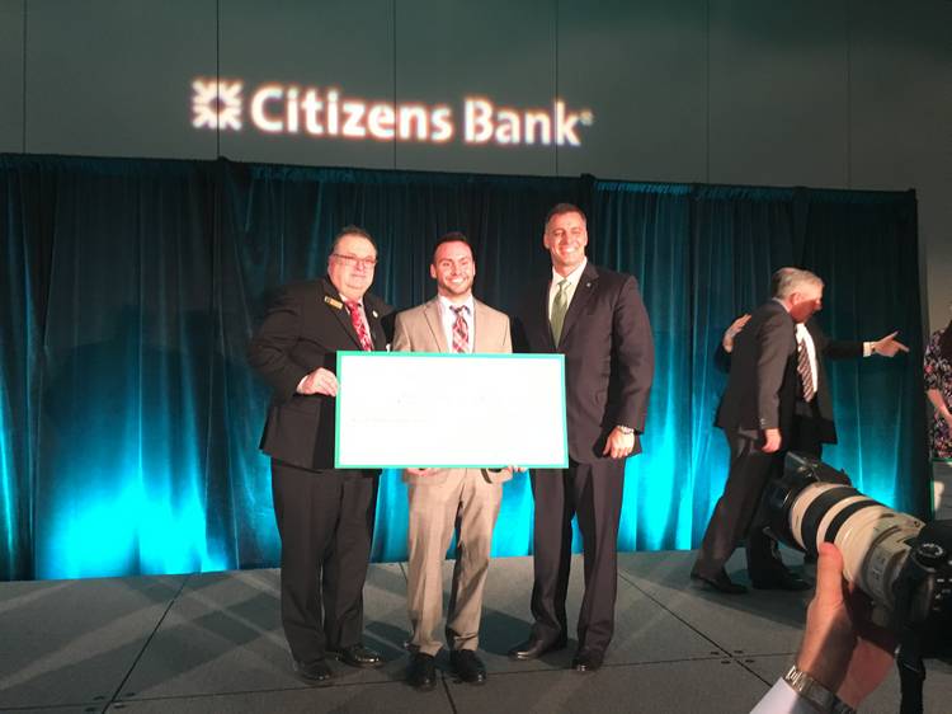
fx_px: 797
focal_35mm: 29
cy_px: 357
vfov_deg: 48.2
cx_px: 476
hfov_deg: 61.7
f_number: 2.2
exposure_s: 1/15
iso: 250
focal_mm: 4.15
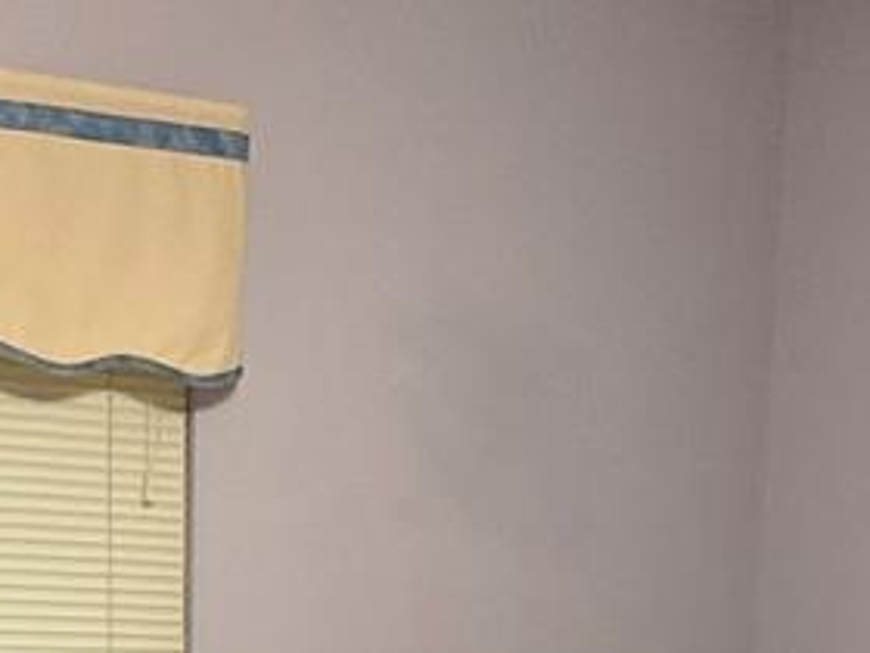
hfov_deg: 18.4
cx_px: 174
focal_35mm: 106
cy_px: 1144
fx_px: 2664
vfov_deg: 12.8
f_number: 1.8
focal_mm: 3
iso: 125
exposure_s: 1/60
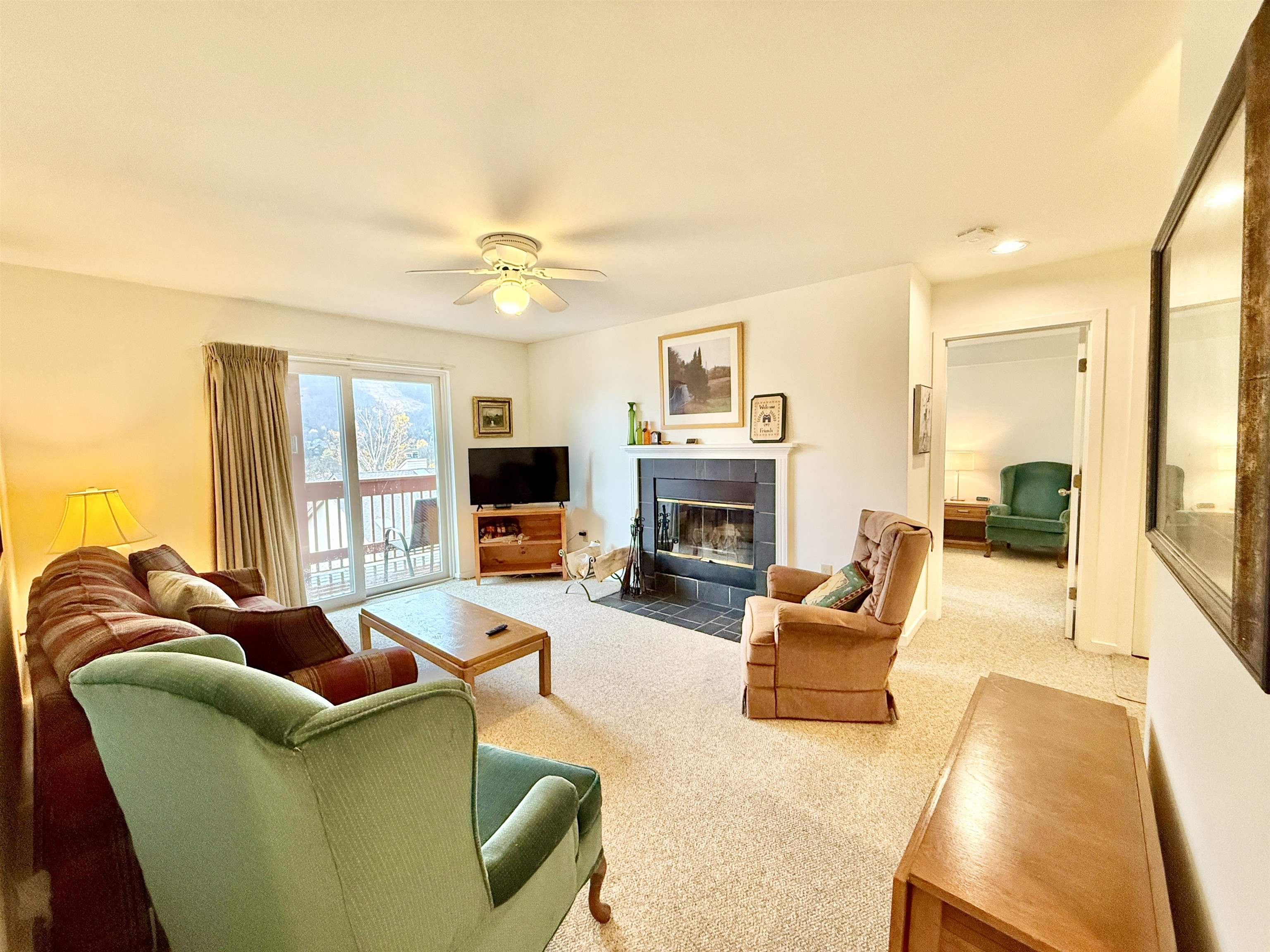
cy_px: 476
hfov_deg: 102.1
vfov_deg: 85.7
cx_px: 635
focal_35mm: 14
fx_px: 514
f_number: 2.2
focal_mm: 2.22
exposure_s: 1/120
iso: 400
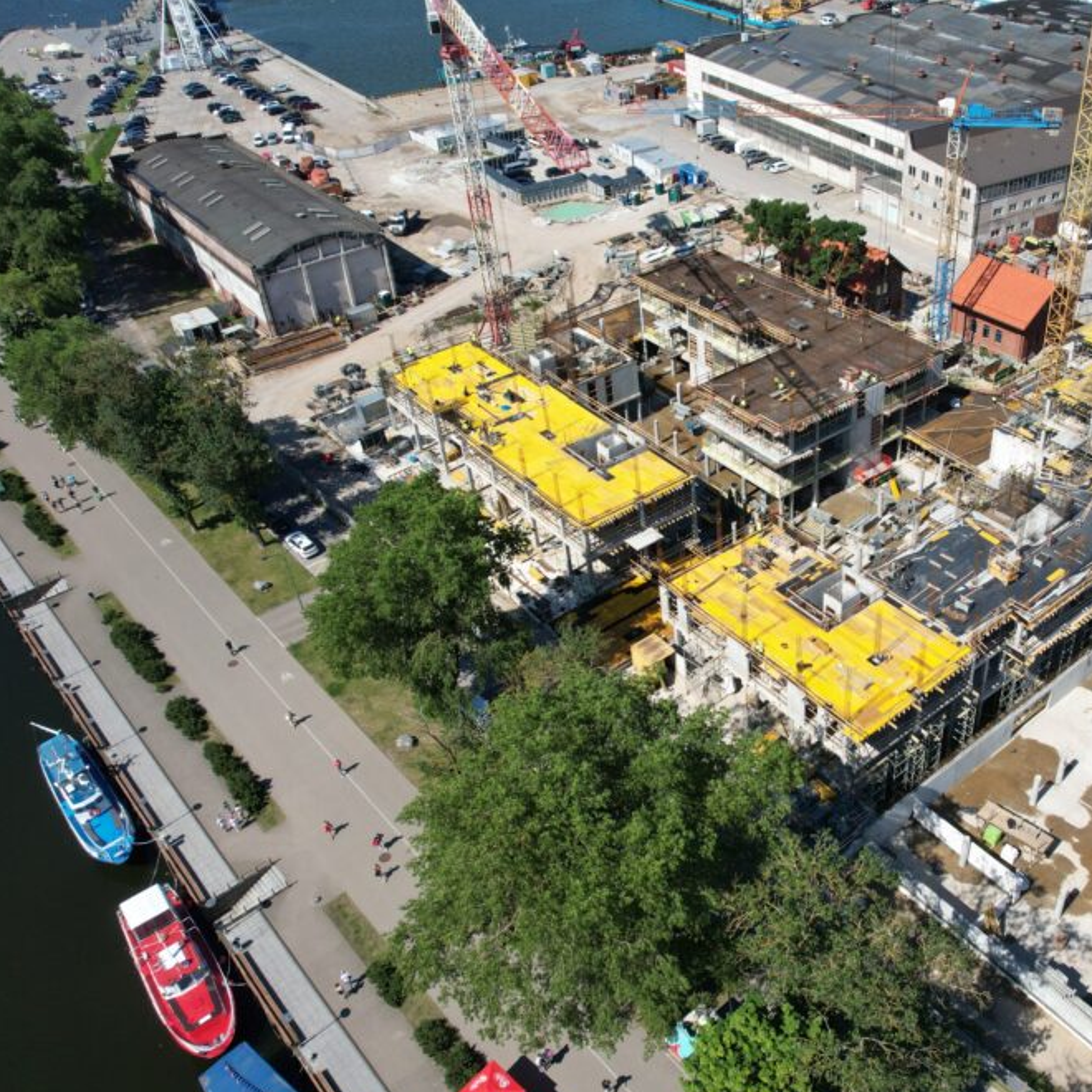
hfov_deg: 54.0
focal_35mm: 29
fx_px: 1035
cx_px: 763
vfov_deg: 55.6
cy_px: 563
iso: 100
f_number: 2.8
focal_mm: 8.38
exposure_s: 1/2000
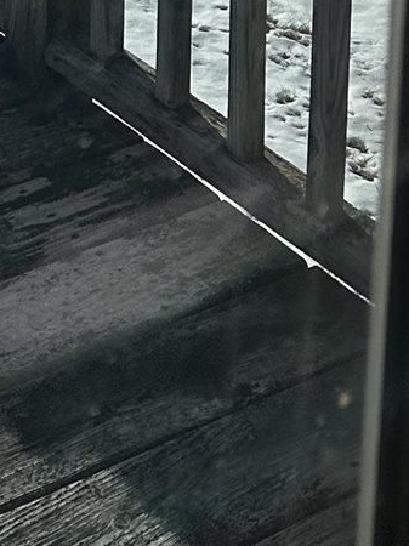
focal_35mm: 123
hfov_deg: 10.9
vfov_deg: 12.2
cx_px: -422
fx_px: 1940
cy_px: -834
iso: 80
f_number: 1.78
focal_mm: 6.86
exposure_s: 1/18519
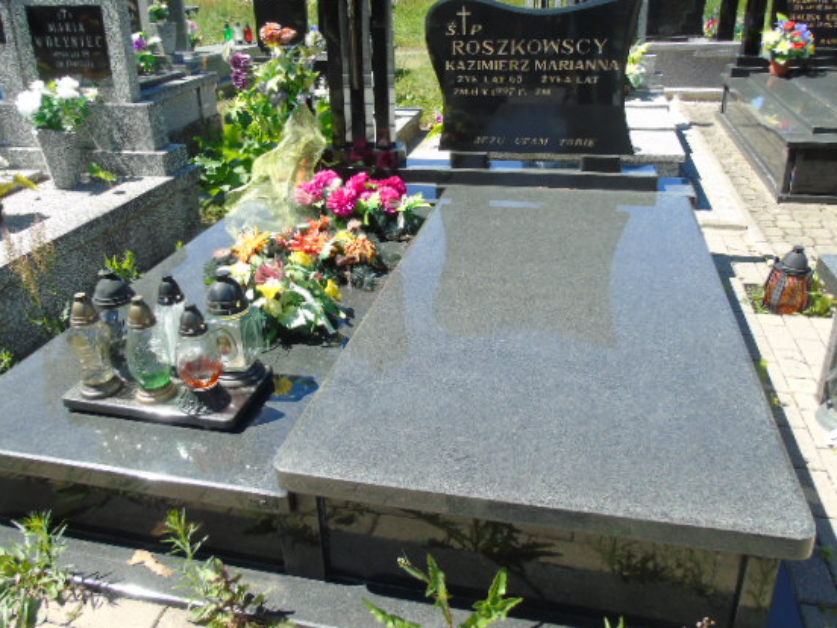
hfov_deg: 61.6
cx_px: 405
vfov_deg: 48.1
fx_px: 701
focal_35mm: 29
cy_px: 273
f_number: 3.4
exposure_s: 1/400
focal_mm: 4.4
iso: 80
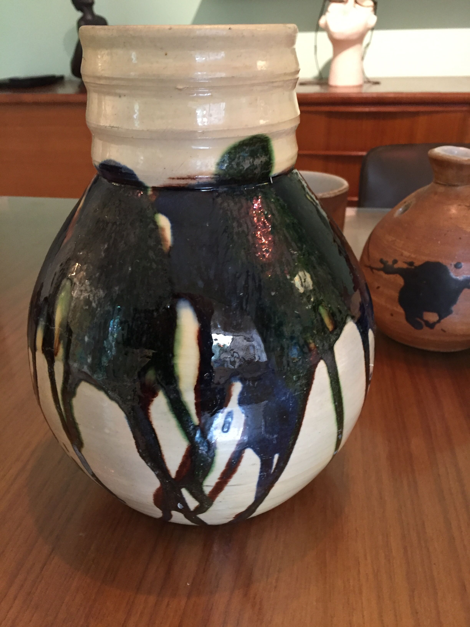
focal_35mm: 29
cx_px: 235
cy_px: 314
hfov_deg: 48.2
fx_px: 525
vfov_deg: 61.7
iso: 250
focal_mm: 4.15
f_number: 2.2
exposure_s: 1/33
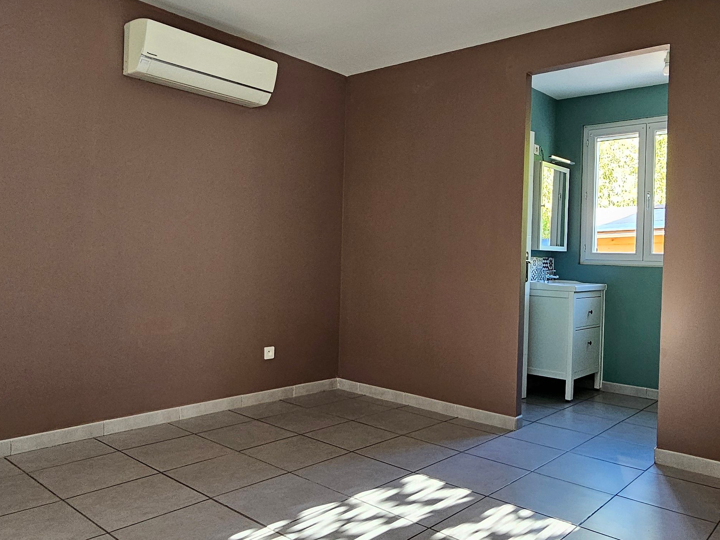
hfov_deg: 67.2
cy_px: 264
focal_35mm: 26
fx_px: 541
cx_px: 390
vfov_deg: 53.1
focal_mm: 2.2
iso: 250
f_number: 2.2
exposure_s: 1/60
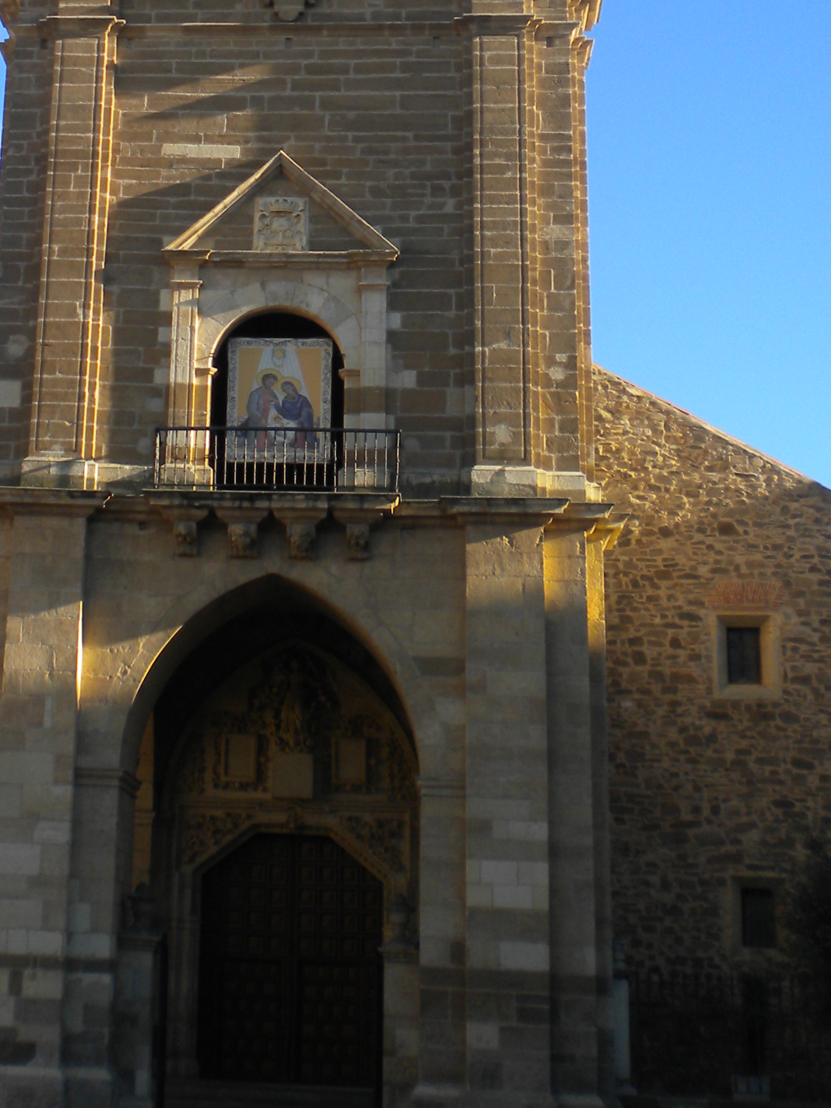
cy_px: 255
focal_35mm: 66
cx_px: 139
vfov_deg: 28.9
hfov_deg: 21.9
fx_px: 2113
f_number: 4.6
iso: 80
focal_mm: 6.3
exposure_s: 1/257
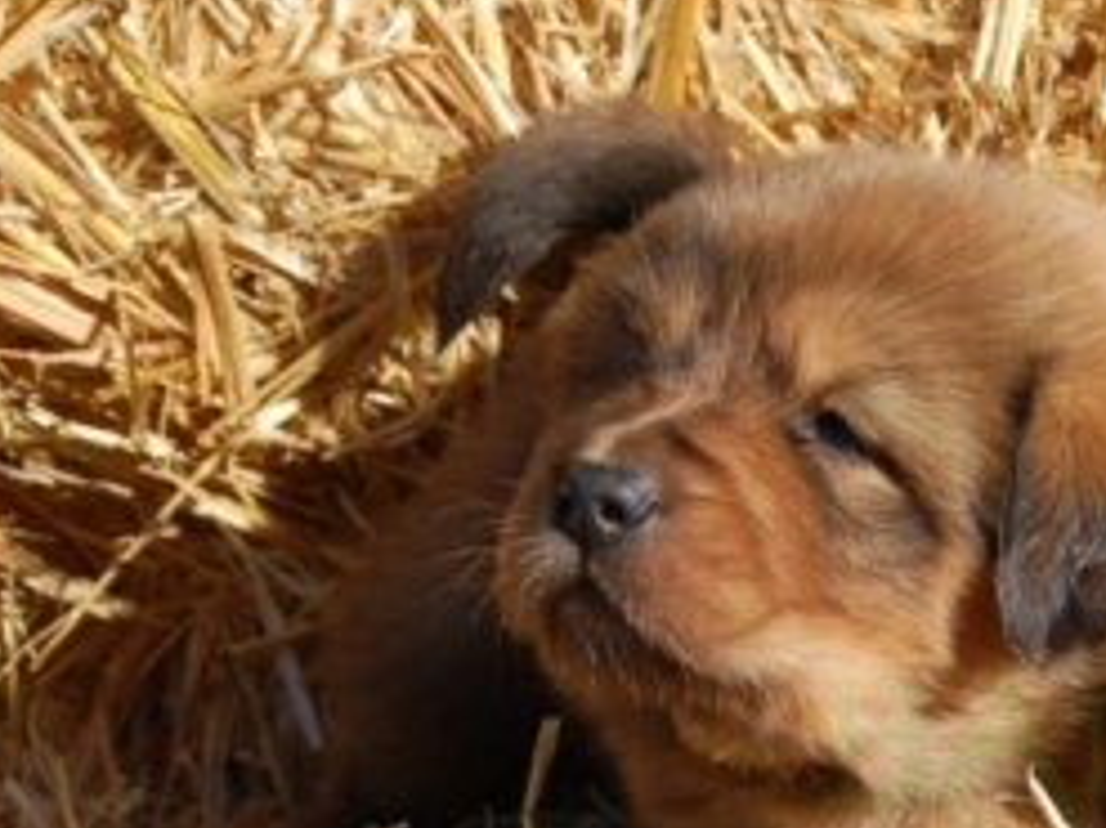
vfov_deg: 8.3
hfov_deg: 10.8
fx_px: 5716
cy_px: 416
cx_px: 1379
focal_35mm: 179
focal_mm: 48
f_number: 10
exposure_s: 1/320
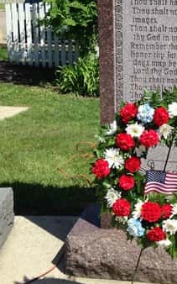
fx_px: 463
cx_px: 175
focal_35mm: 60
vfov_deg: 33.7
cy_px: 94
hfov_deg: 20.9
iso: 50
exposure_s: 1/1323
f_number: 2.4
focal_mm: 4.12
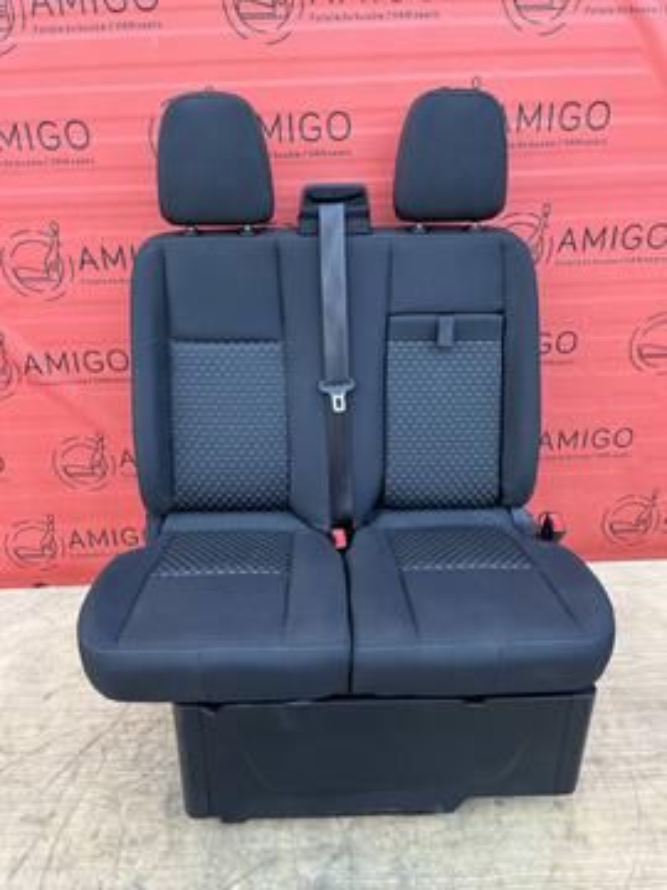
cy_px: 445
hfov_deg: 53.1
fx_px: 668
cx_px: 334
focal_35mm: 26
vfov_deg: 67.3
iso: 50
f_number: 1.6
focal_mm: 5.1
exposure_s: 1/121
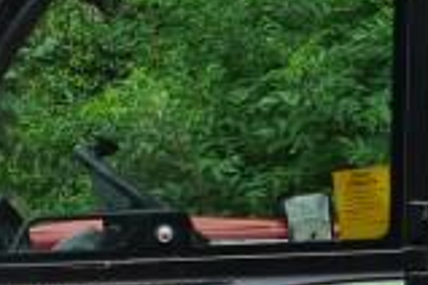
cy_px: 325
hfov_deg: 10.1
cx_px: -100
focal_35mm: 201
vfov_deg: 6.8
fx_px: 2389
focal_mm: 15
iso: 160
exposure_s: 1/250
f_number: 5.6
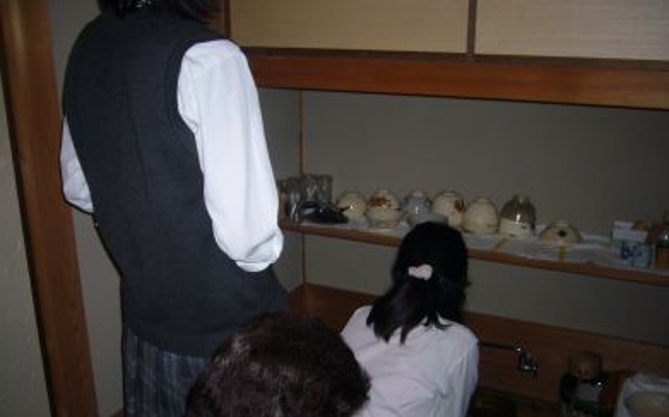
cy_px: 238
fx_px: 693
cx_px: 334
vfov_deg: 33.5
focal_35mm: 38
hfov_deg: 51.6
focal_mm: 5.8
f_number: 2.8
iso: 100
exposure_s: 1/60
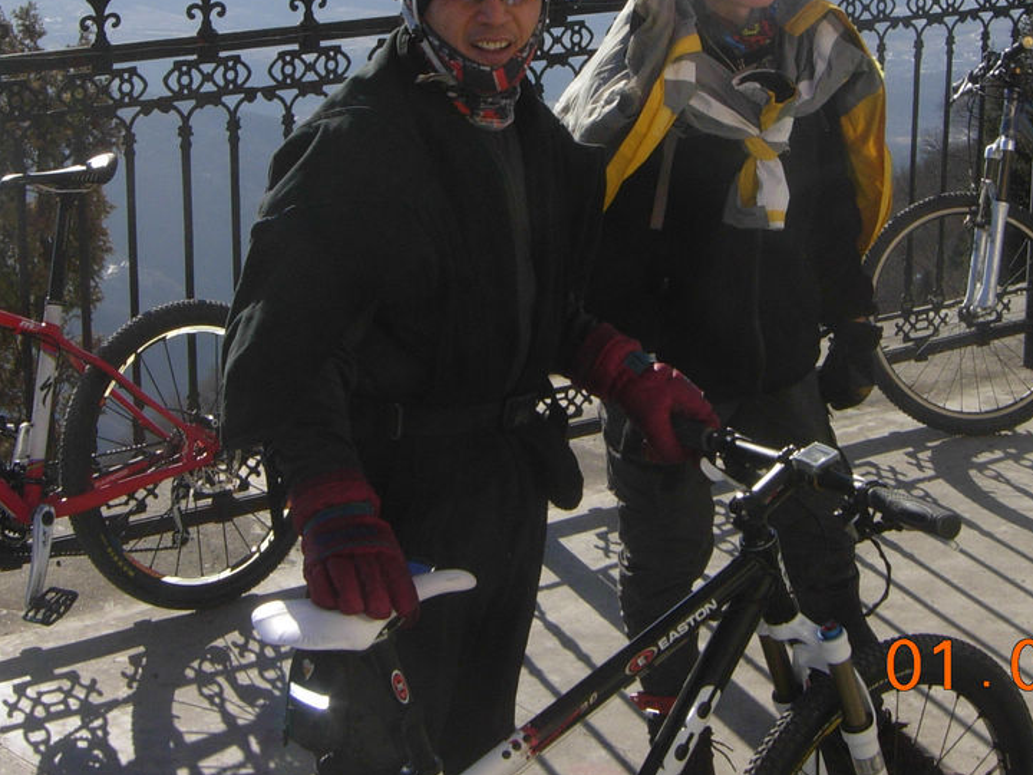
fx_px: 2238
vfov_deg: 19.2
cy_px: 28
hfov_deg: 26.0
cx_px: 558
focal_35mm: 75
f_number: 6.1
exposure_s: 1/395
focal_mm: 7.5
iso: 50
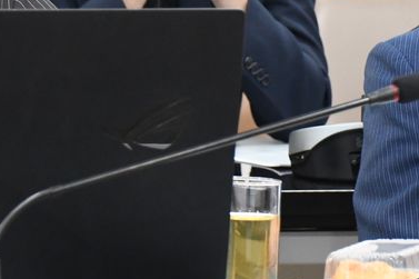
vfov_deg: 3.2
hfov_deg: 4.8
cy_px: -21
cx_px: 11
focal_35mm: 427
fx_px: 4967
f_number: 5.6
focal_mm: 105
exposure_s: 1/50
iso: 4500
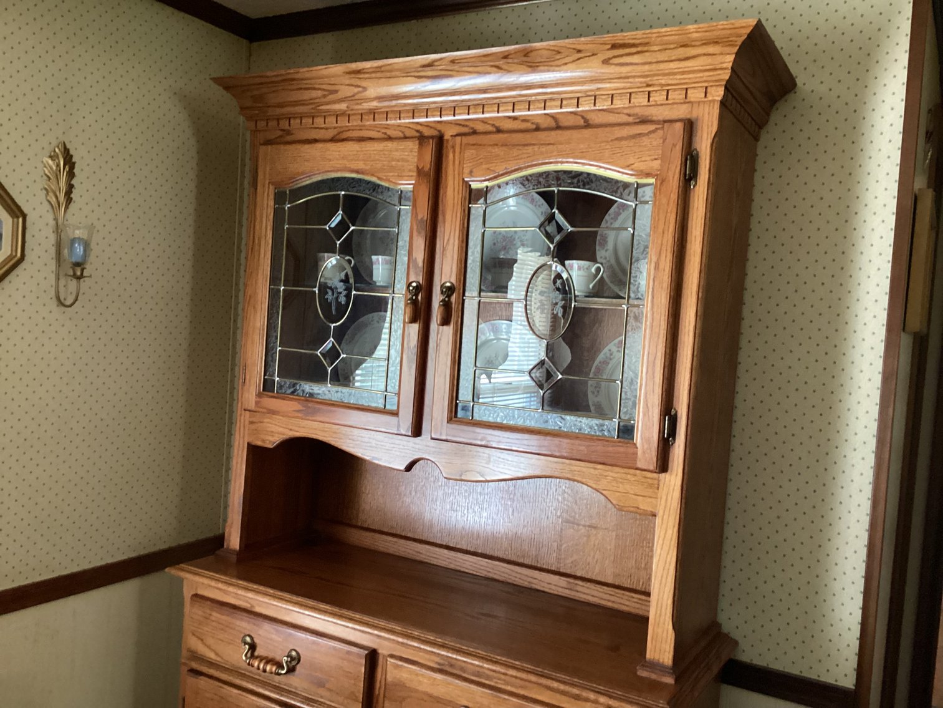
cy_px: 354
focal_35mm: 31
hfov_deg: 58.3
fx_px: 845
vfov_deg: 45.4
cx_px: 472
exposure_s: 1/30
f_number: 2.4
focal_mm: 3.3
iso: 500
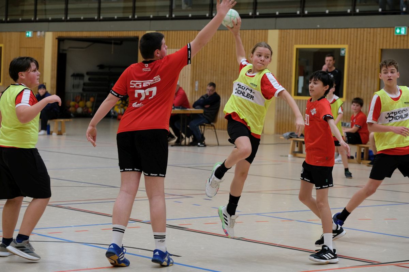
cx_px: 204
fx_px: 1318
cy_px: 136
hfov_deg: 17.6
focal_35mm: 116
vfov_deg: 11.8
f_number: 4
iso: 1250
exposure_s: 1/500
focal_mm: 77.3
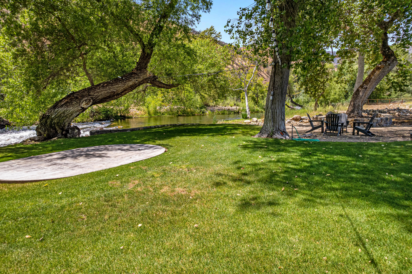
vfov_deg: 57.2
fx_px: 252
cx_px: 206
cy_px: 137
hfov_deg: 78.6
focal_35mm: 22
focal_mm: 8.38
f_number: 2.8
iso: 100
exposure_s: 1/80
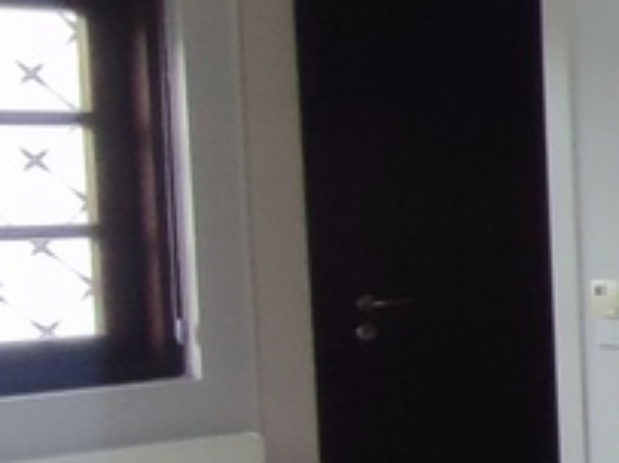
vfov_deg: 14.6
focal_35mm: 101
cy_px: 289
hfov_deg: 12.2
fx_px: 1805
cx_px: 1732
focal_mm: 1.65
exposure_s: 1/60
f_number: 2.2
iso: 86
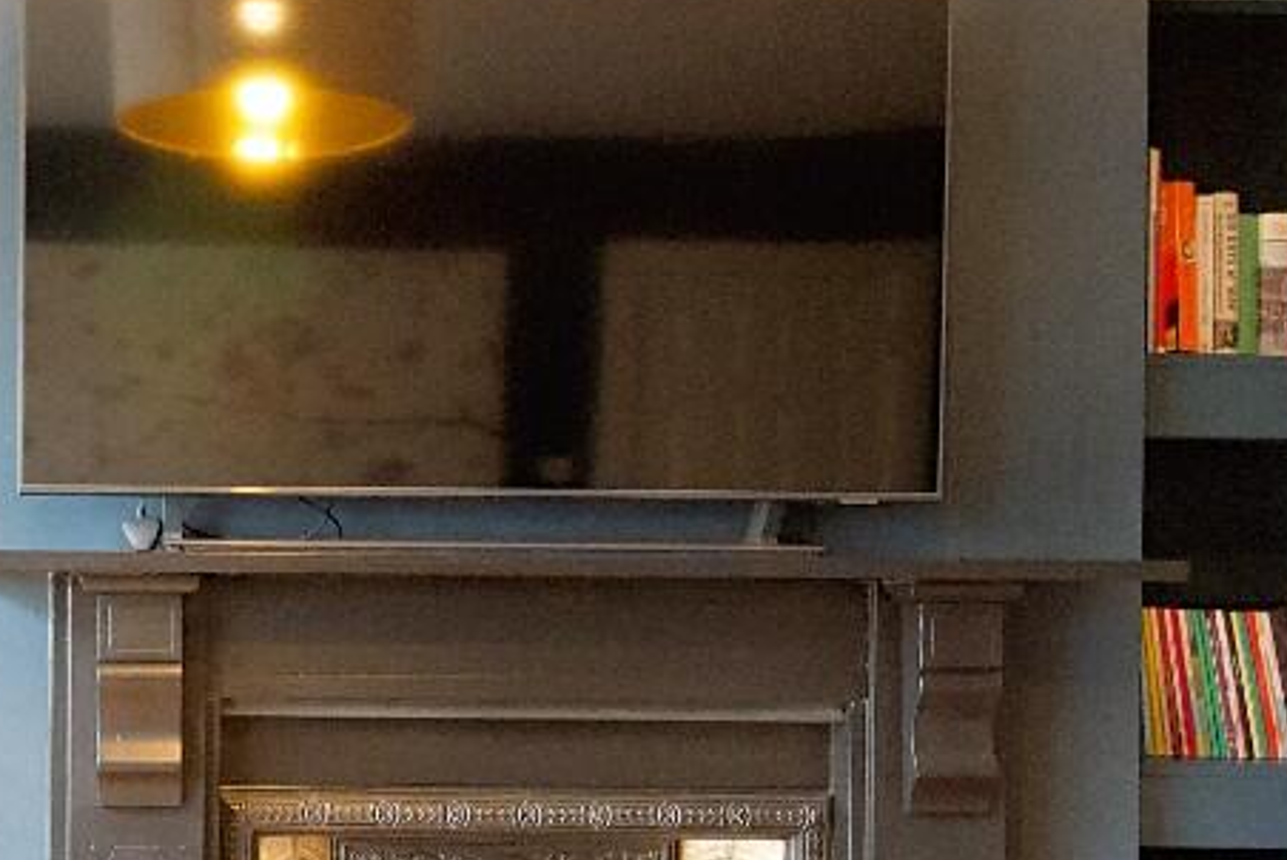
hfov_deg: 41.9
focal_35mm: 43
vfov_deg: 30.6
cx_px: 140
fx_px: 1538
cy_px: 656
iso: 5000
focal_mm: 13
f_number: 4
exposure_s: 1/160
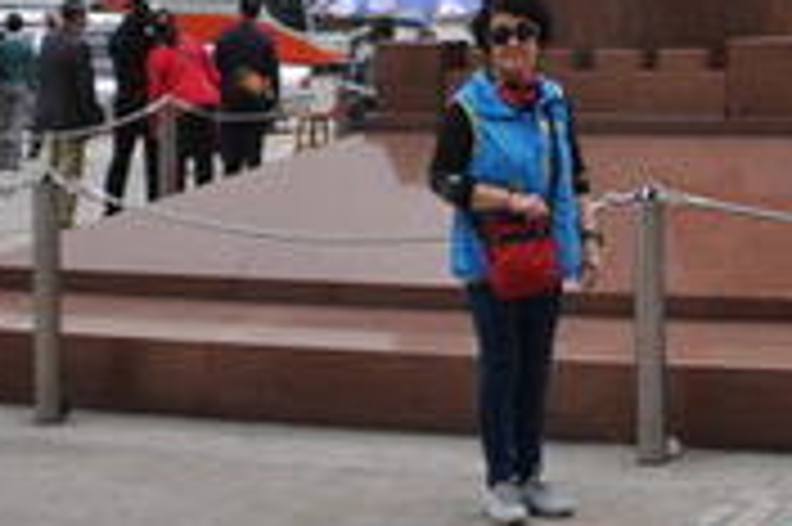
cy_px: -205
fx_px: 2022
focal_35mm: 92
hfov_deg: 21.4
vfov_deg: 14.1
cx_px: 778
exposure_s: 1/25
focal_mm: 18
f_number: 3.5
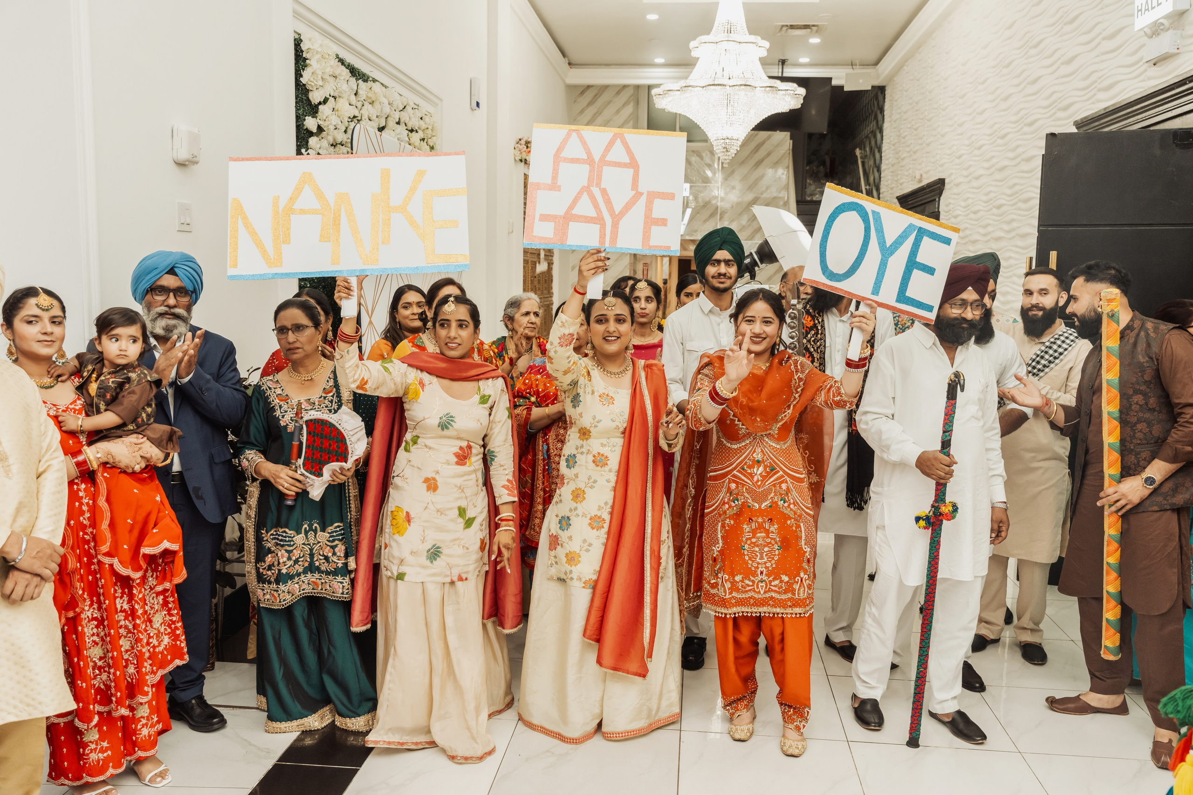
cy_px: 398
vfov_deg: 43.5
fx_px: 997
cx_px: 596
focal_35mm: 30
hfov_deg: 61.8
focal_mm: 30.1
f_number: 4
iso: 1600
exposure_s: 1/200
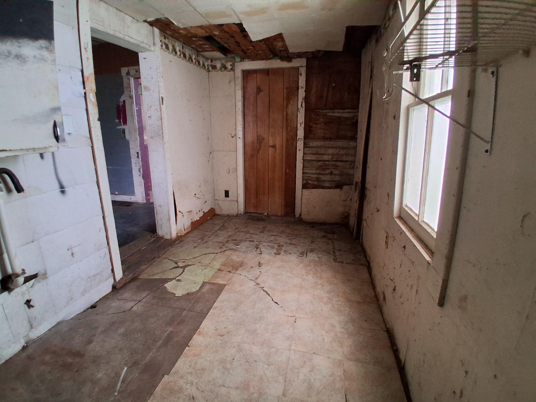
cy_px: 201
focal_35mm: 17
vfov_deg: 74.7
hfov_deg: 91.0
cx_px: 268
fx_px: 263
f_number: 2.2
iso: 250
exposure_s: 1/40
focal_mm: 1.4
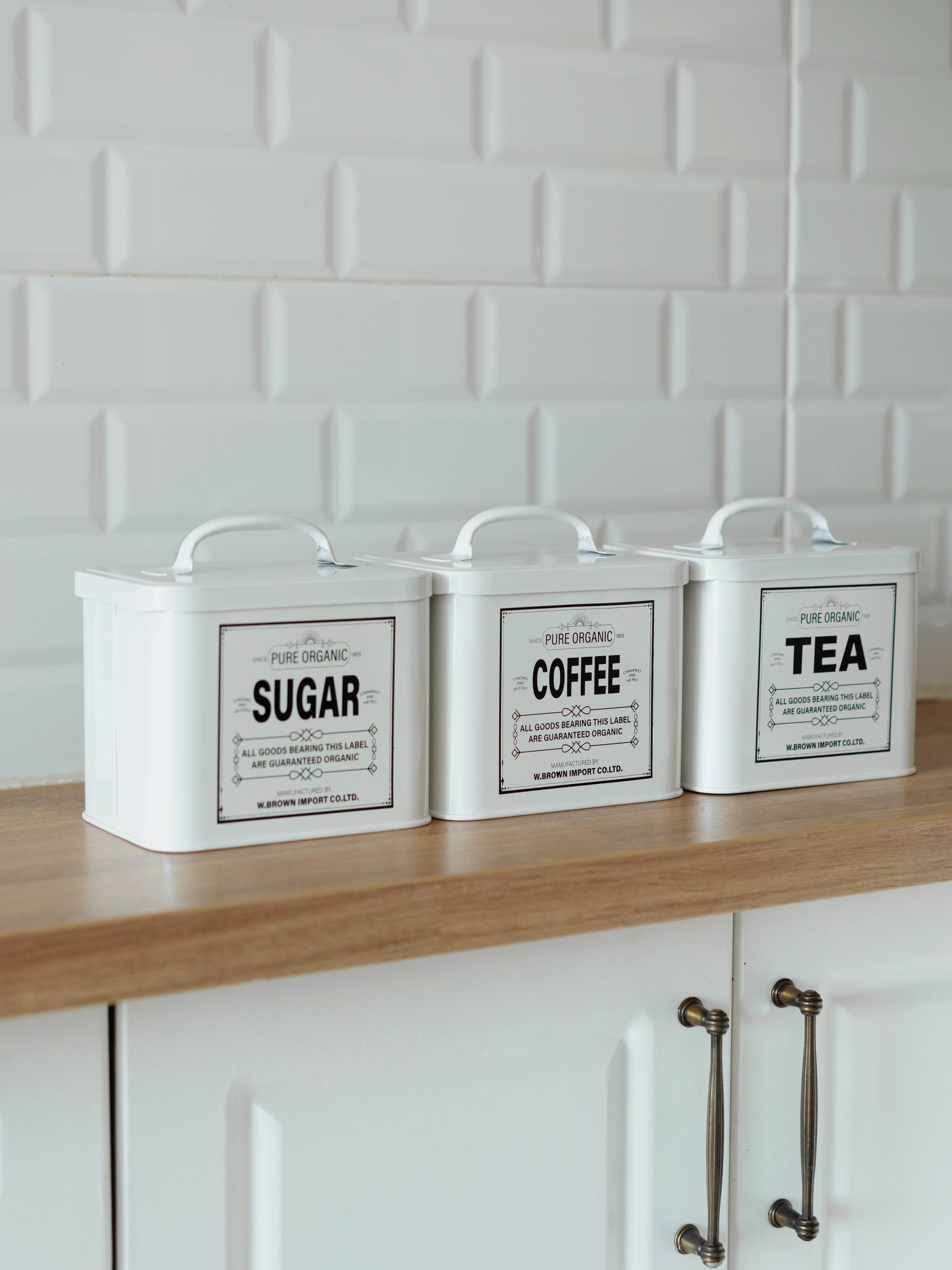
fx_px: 2200
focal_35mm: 60
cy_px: 561
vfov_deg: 32.2
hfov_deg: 24.4
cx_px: 479
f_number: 2.8
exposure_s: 1/125
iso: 800
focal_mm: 55
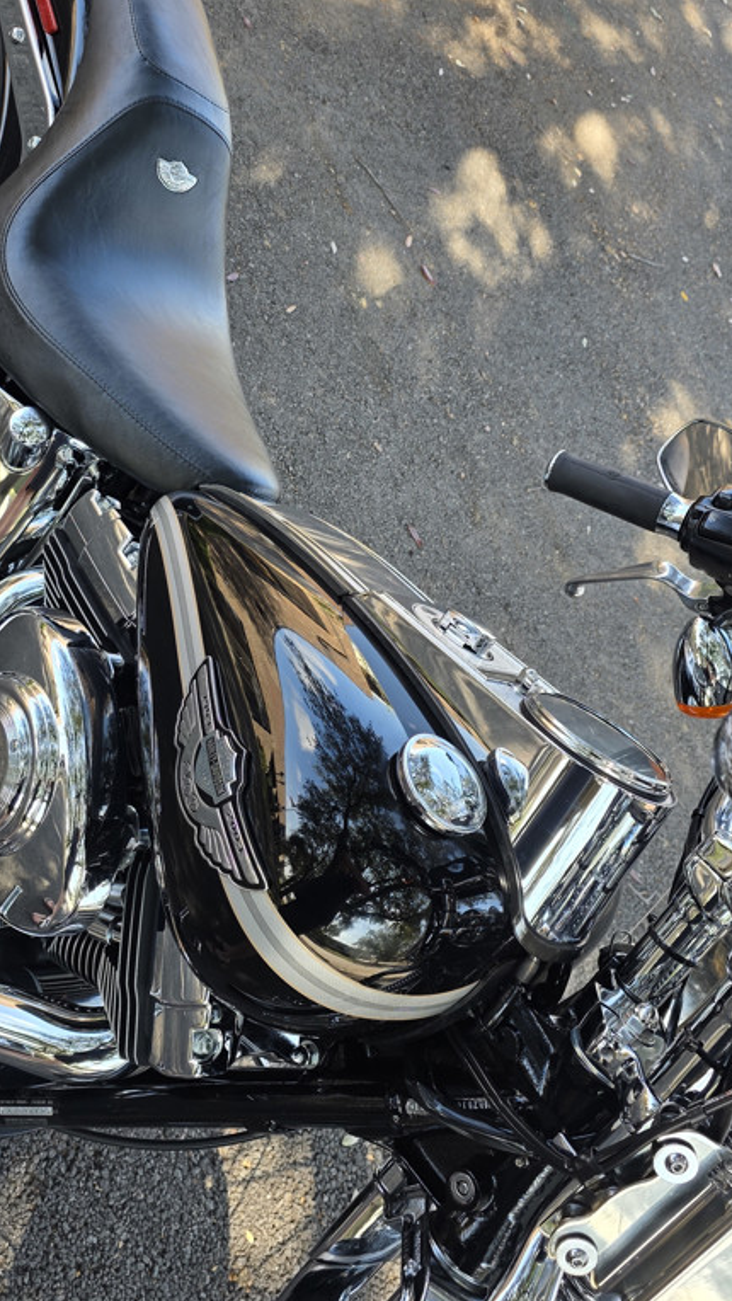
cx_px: 243
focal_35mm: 35
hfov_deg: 33.4
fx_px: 1207
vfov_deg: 56.2
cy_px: 525
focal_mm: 6.3
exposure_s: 1/120
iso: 12
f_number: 1.7
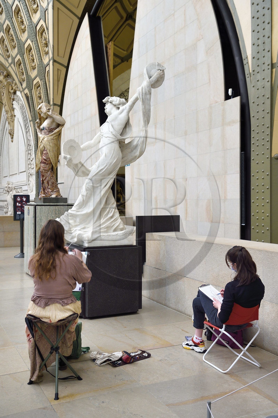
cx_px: 139
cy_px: 209
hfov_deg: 35.0
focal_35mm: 38
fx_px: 441
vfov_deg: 50.7
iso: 1600
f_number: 6.3
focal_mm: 38
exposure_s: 1/50
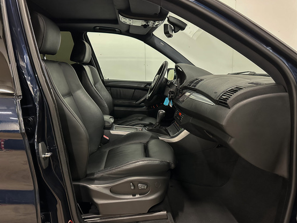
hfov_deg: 67.2
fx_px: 223
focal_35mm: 26
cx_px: 137
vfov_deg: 53.0
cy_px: 118
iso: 800
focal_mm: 6.86
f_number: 1.78
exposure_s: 1/33
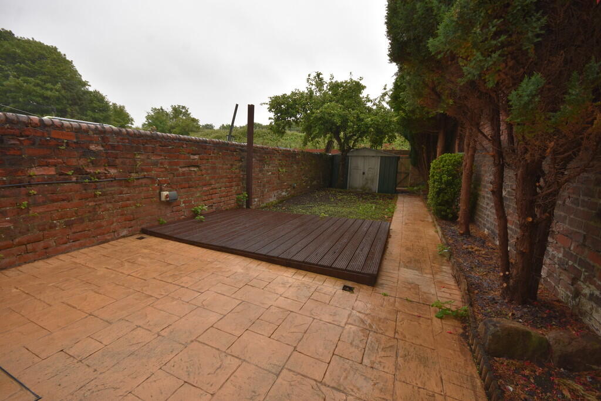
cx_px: 300
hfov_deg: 100.4
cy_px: 200
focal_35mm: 15
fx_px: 250
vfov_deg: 77.3
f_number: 7.1
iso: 100
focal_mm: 10
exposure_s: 1/200
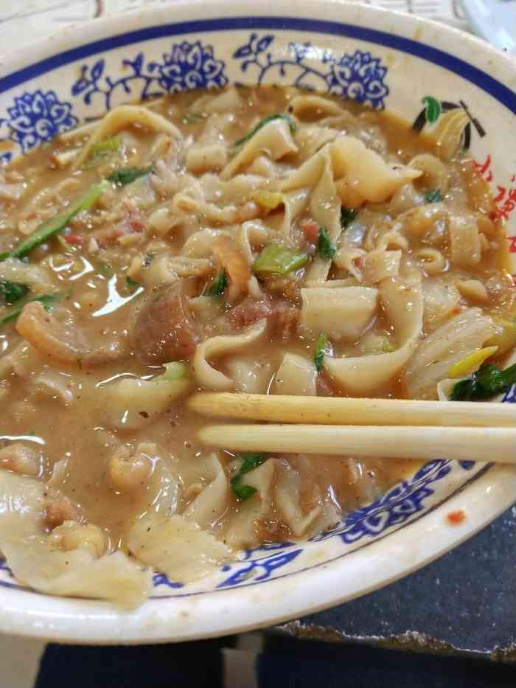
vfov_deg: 60.0
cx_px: 258
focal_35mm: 30
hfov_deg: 46.8
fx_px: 596
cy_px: 344
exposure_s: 1/50
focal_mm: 3.95
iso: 230
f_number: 1.8
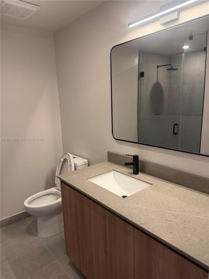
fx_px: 193
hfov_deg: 56.8
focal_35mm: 24
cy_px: 140
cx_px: 104
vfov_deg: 71.6
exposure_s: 1/120
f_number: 1.78
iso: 250
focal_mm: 6.76
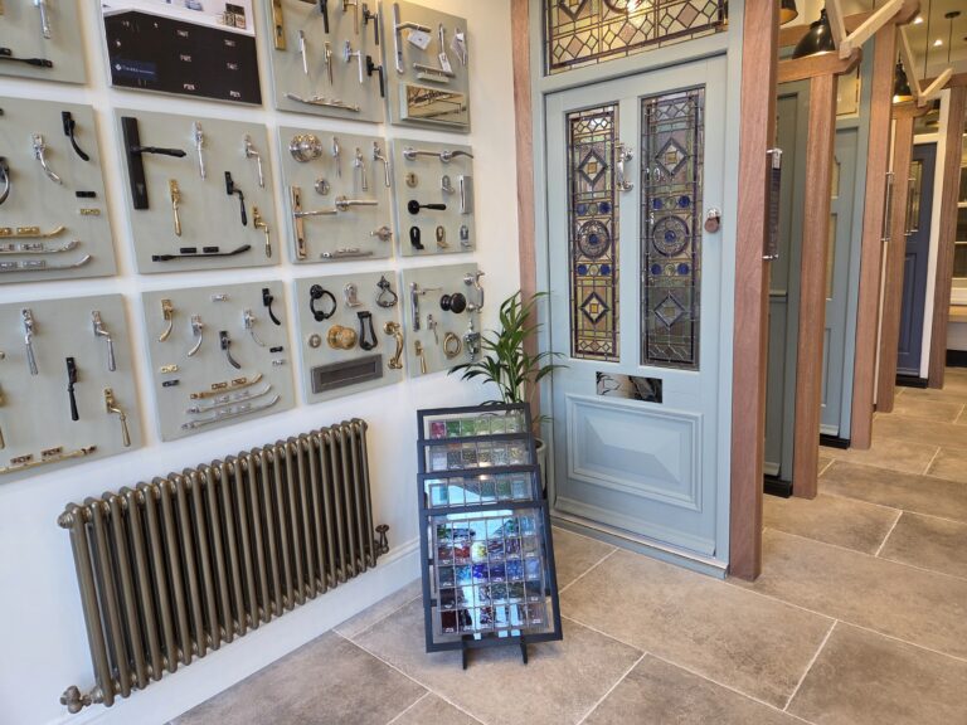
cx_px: 484
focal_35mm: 23
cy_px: 362
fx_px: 643
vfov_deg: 58.9
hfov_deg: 73.9
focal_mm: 5.4
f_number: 1.8
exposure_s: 1/100
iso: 100
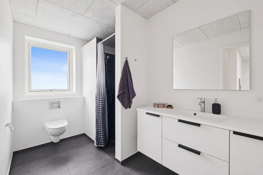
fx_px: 110
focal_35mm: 15
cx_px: 132
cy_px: 88
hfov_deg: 100.4
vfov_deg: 77.3
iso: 800
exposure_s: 1/6
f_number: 8
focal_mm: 10
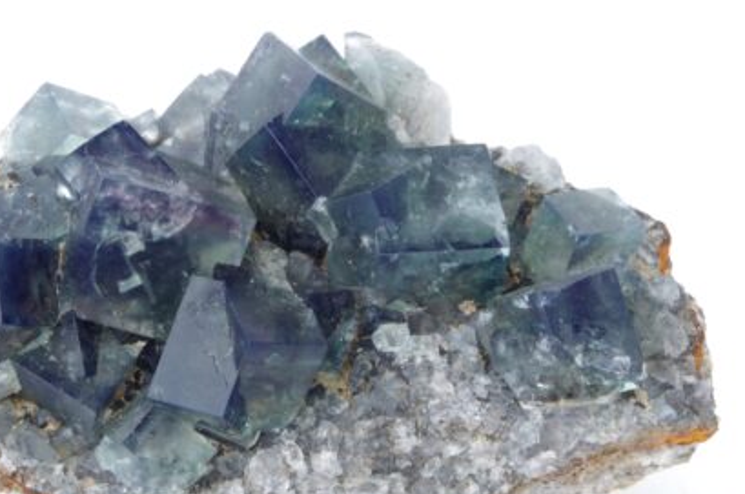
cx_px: 291
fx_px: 1818
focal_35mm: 88
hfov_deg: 23.1
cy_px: 294
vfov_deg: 15.5
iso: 100
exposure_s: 1/2
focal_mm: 40
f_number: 5
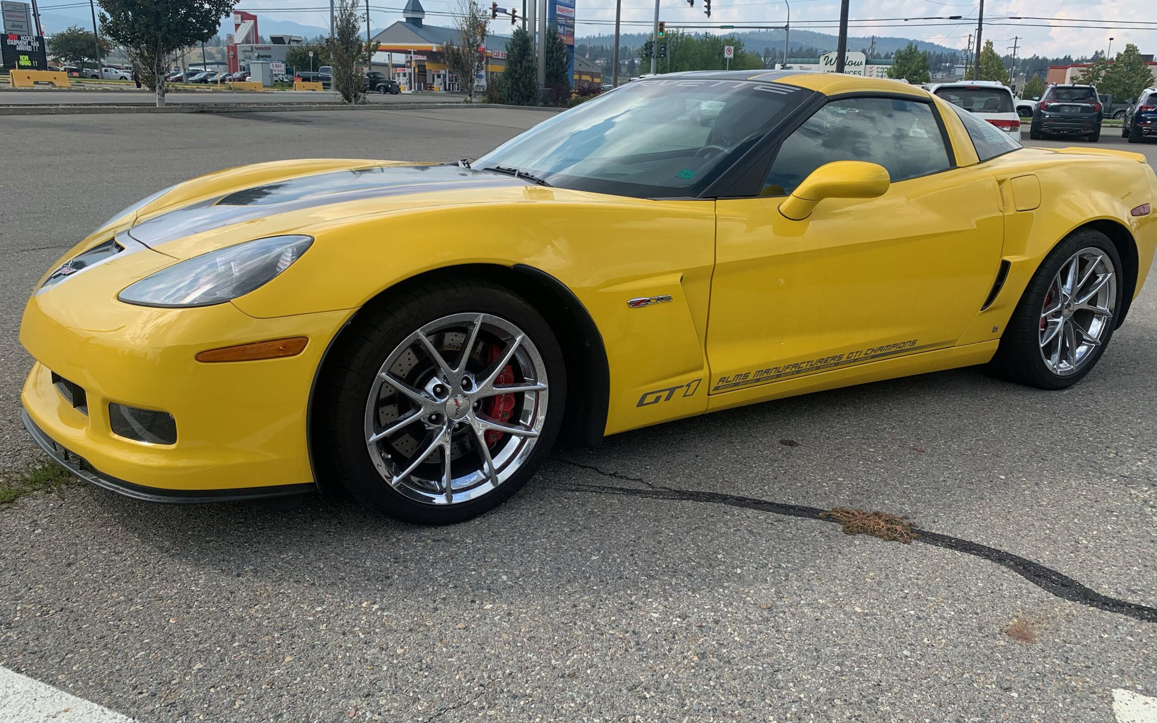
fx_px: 883
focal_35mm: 28
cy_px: 338
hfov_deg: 66.5
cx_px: 579
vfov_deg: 44.5
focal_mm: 4.25
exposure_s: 1/1299
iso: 25
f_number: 1.8
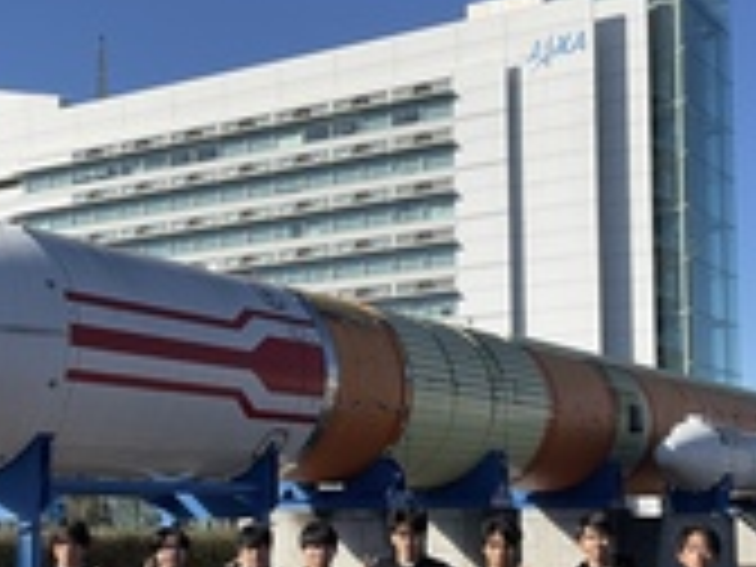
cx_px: 333
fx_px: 1507
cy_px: 428
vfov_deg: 21.1
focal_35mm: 69
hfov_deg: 28.1
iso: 16
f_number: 1.8
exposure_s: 1/1912
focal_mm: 3
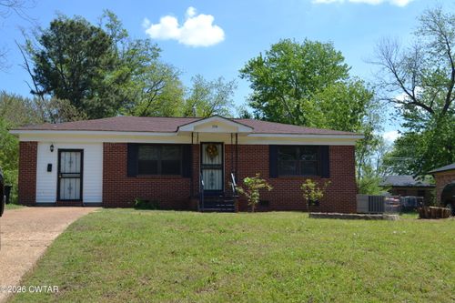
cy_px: 152
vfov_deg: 31.9
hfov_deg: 46.4
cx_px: 228
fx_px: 531
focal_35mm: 42
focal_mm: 28
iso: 100
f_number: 7.1
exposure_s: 1/200
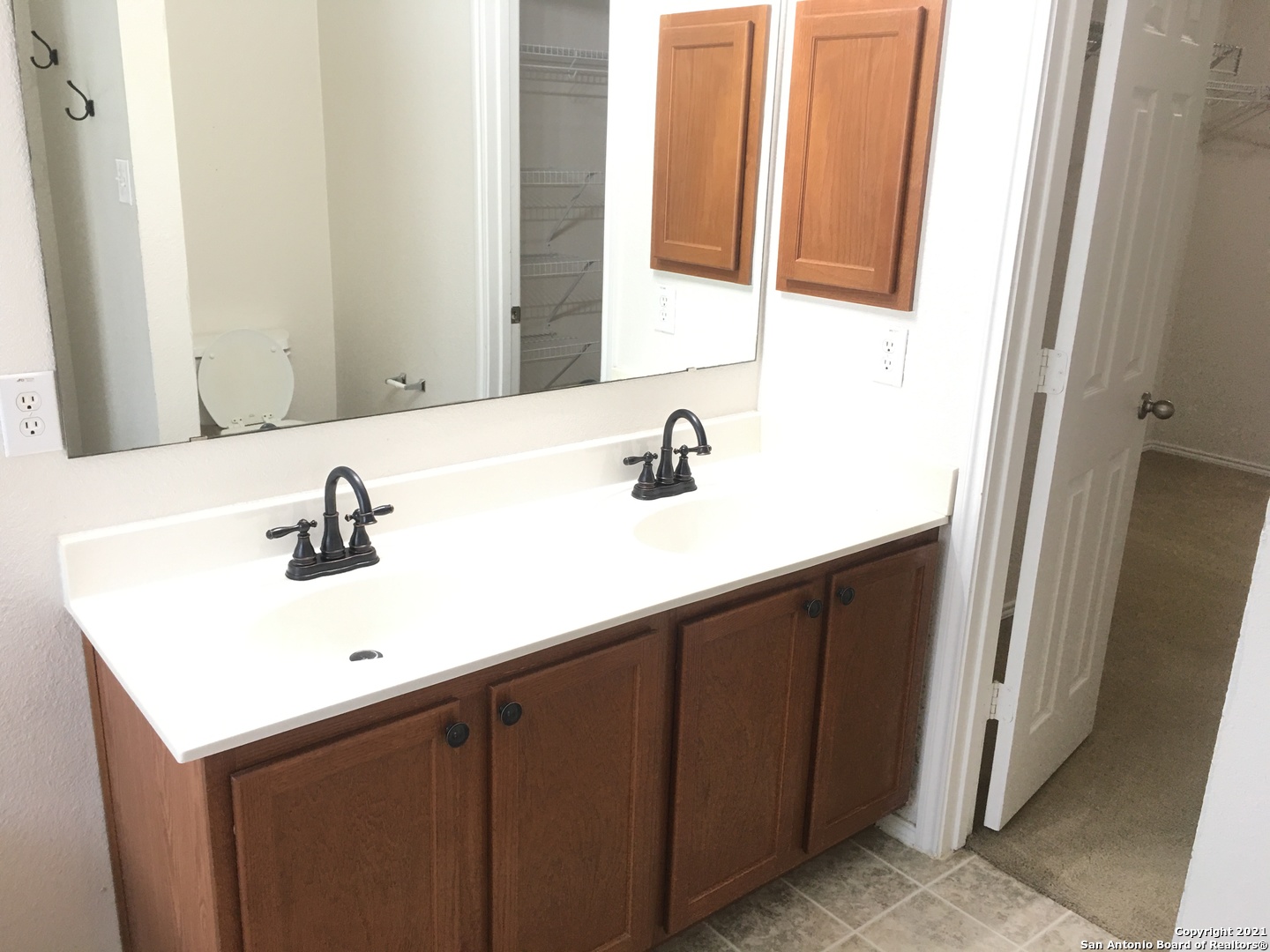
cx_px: 635
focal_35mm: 29
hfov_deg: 61.7
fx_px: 1064
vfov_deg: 48.2
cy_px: 476
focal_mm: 4.15
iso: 40
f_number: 2.2
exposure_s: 1/15
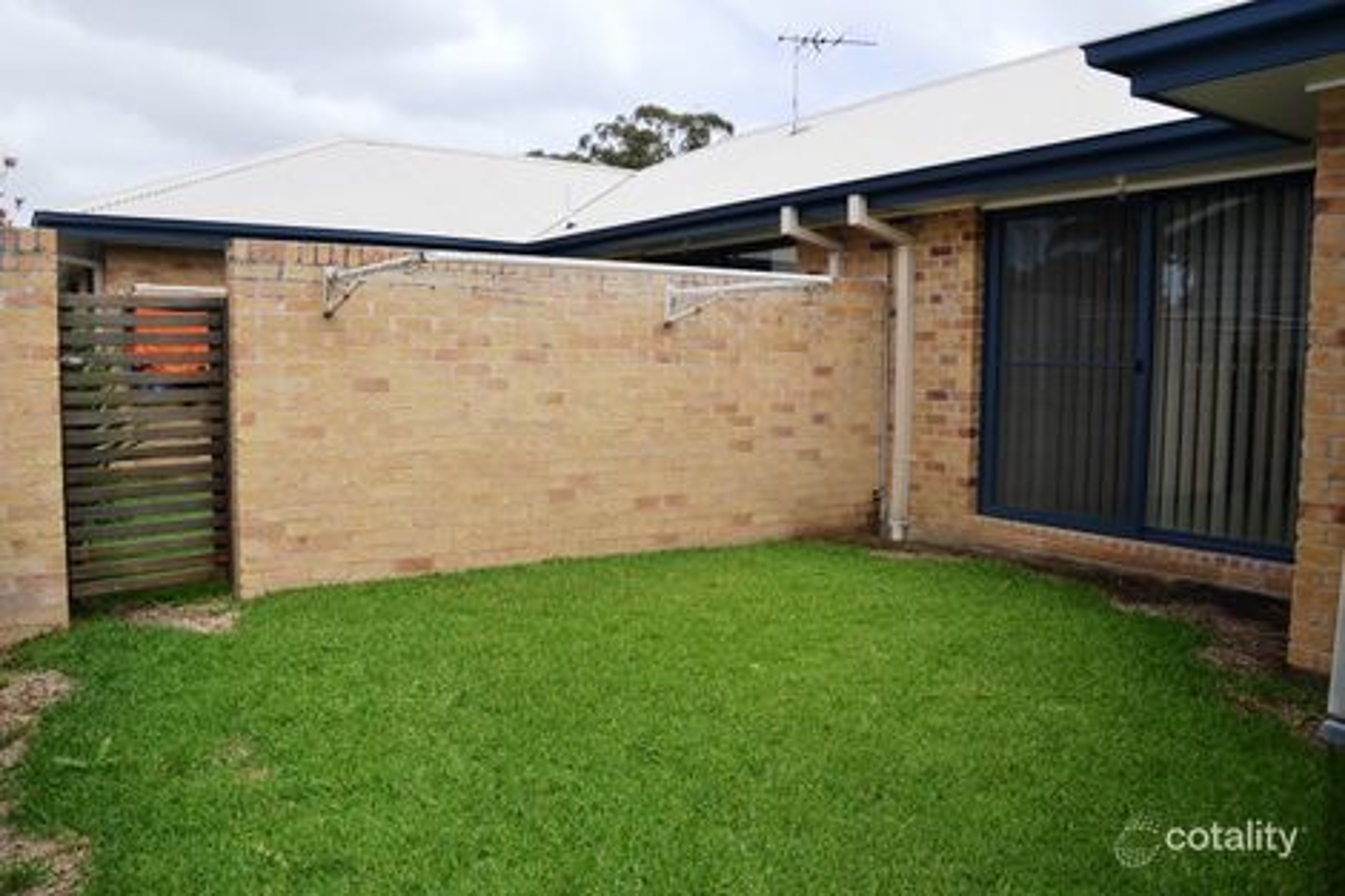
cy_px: 448
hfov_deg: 67.4
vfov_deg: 47.9
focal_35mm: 27
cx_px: 672
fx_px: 1008
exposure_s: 1/200
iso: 100
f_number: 6.3
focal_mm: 18
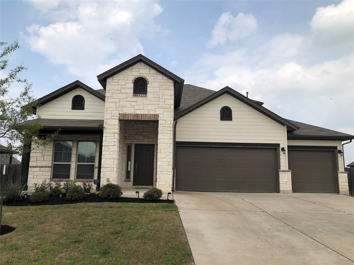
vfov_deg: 49.7
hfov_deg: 63.4
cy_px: 132
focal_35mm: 28
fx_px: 286
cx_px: 177
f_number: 1.8
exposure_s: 1/2183
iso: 25
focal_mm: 4
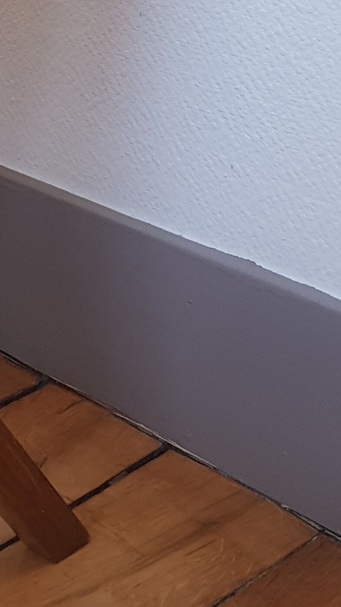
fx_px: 1319
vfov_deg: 25.1
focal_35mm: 82
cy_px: 58
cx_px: -251
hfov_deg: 13.4
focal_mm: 4.2
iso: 80
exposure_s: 1/50
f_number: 1.7
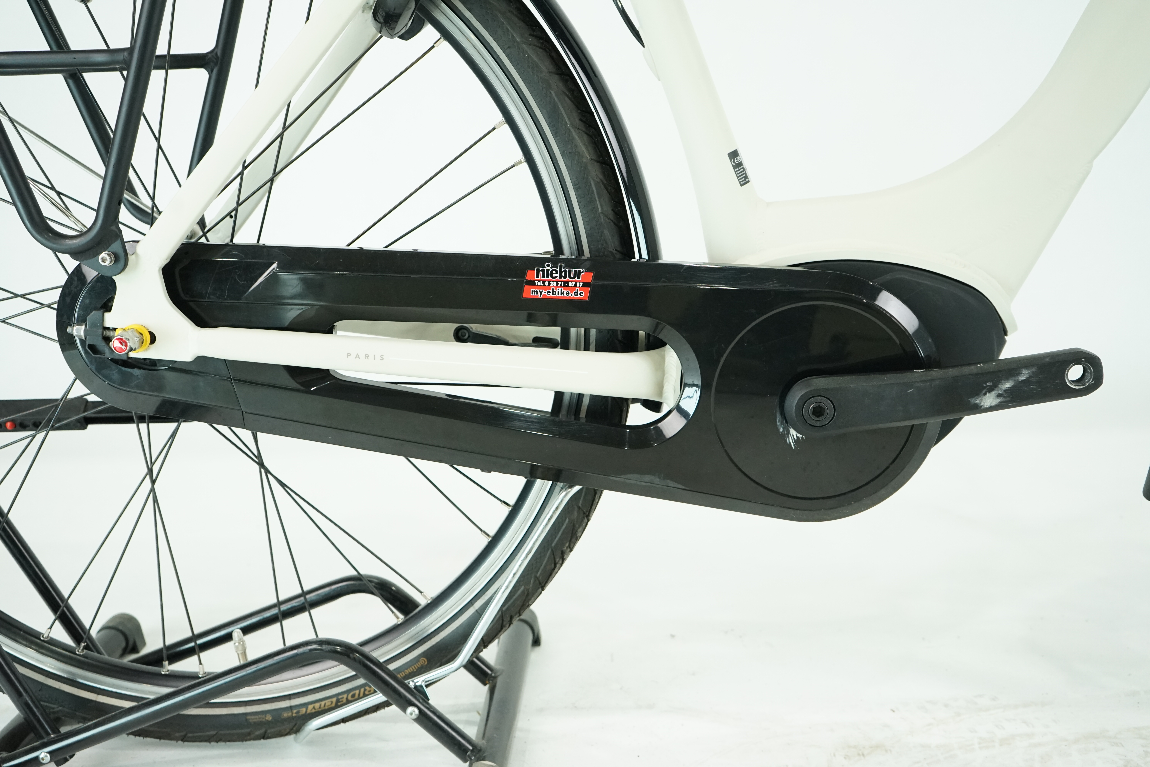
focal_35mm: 37
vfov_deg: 35.9
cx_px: 575
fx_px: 1182
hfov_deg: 51.9
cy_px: 384
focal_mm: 37
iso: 2500
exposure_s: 1/200
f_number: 5.6
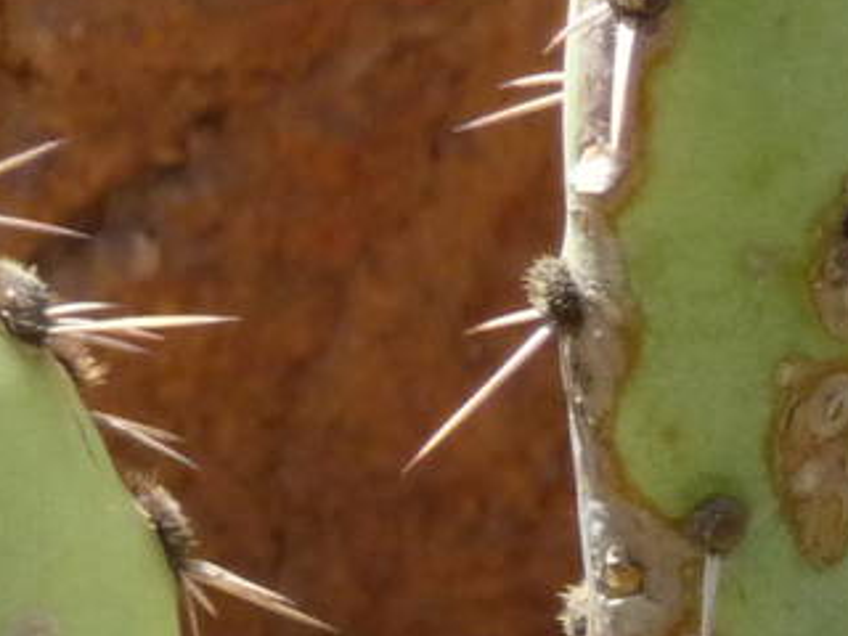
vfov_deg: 1.1
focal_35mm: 1400
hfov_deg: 1.4
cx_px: 2030
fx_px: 34296
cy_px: 747
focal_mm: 47
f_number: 4.9
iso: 250
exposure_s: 1/500
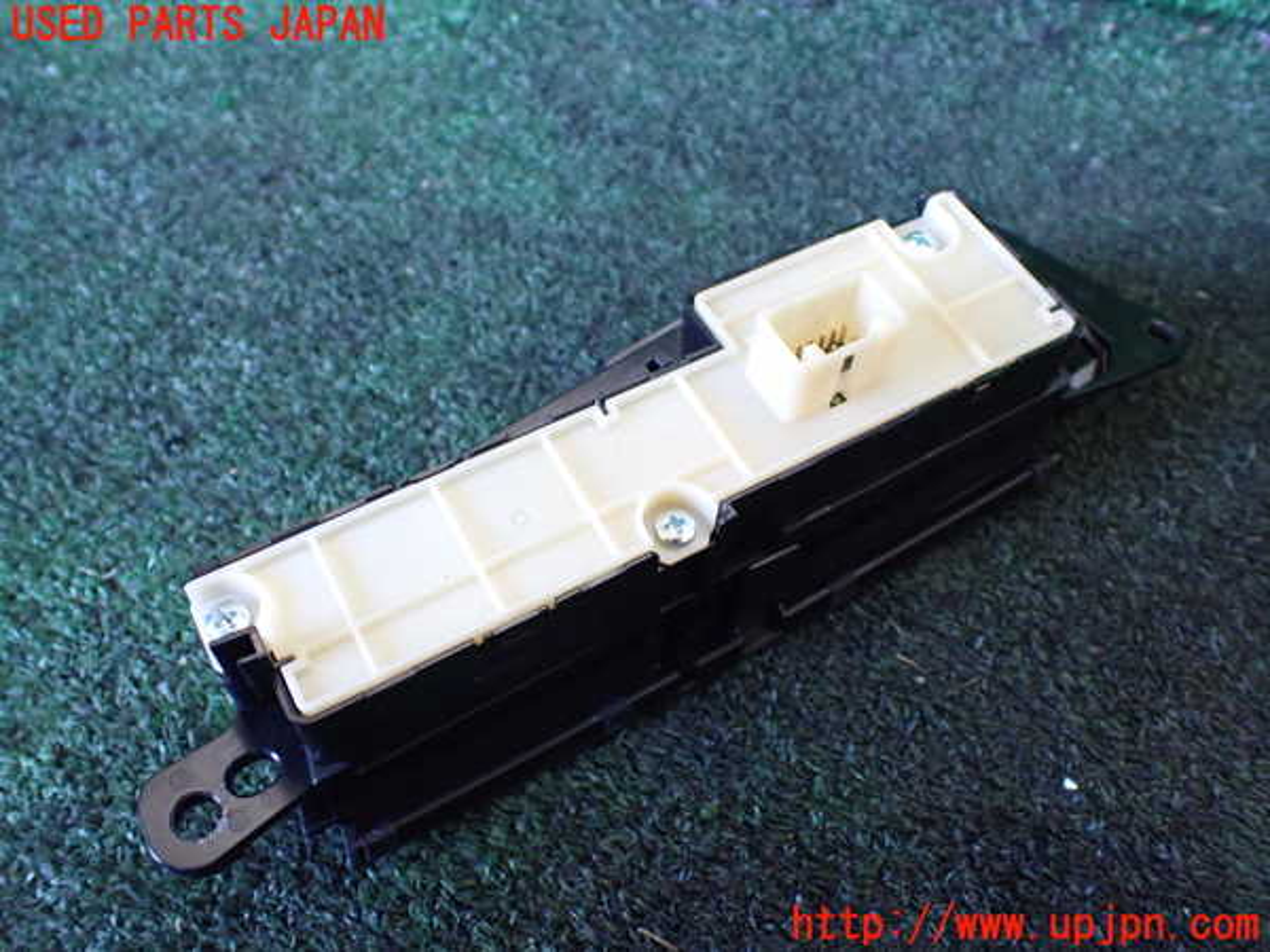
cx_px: 635
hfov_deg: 60.0
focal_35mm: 30
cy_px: 476
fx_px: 1101
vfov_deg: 46.8
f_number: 2.3
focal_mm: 5.4
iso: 800
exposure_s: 1/100
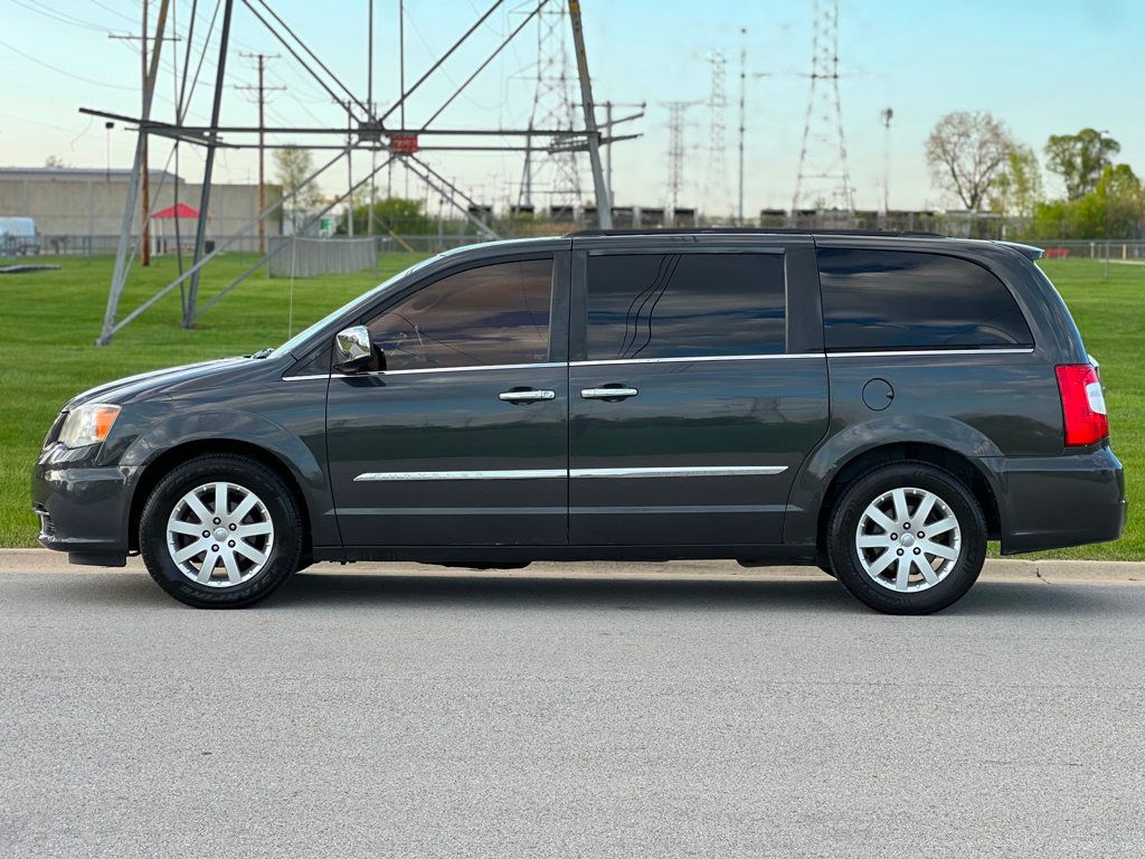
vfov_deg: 19.1
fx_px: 2547
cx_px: 572
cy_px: 430
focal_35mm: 77
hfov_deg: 25.3
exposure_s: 1/121
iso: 25
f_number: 2.8
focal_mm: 9
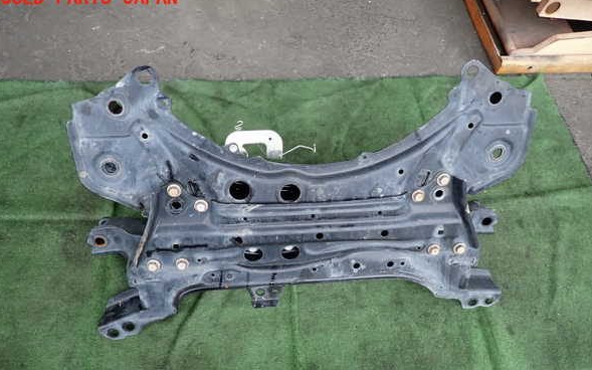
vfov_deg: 45.9
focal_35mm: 27
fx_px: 436
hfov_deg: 68.4
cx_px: 297
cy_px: 211
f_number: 2
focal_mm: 4.5
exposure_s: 1/125
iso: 160
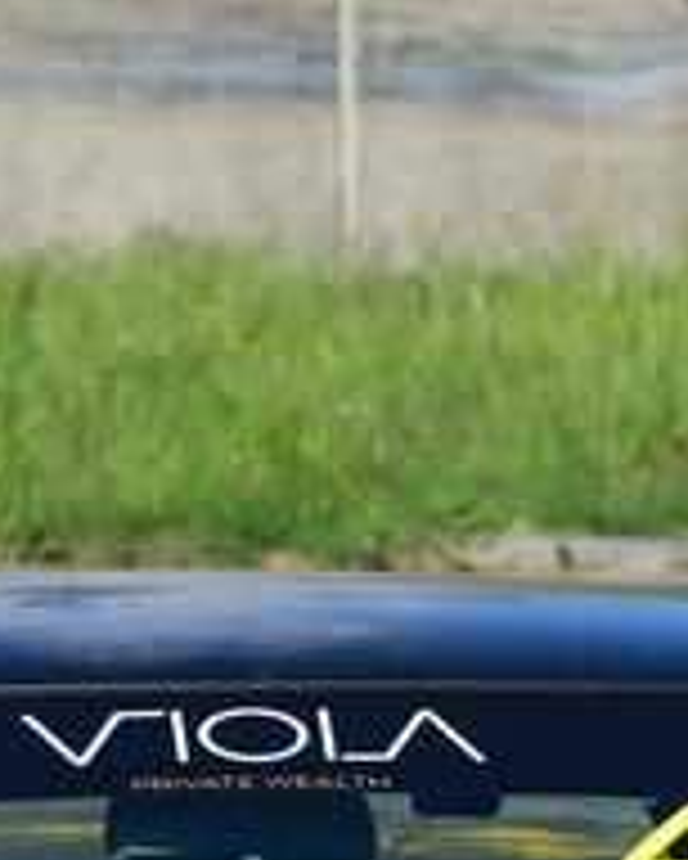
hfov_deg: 0.6
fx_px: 63047
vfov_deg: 0.8
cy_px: 1051
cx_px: 261
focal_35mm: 2479
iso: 500
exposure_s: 1/640
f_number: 13
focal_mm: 420
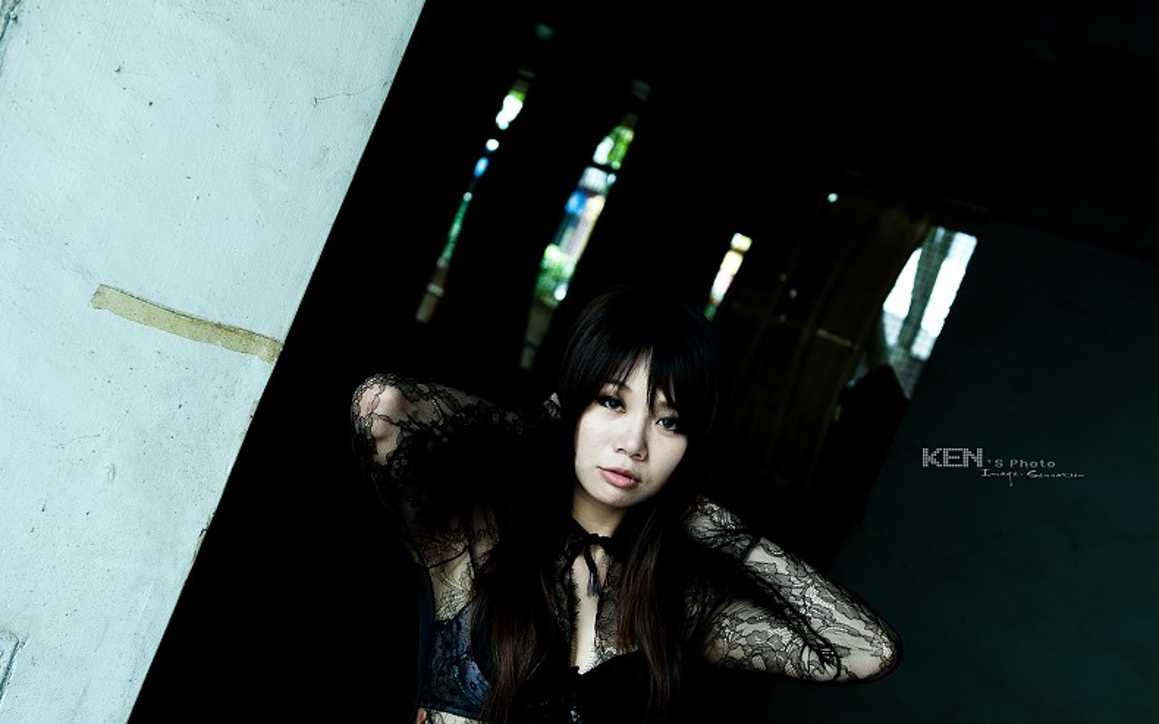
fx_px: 2053
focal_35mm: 65
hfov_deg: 31.5
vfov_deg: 20.0
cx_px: 581
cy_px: 375
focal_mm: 42
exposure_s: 1/200
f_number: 4
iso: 800
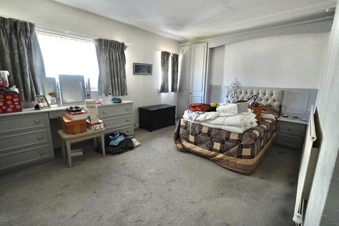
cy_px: 113
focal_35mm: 16
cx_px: 170
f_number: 2.8
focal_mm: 11
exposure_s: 1/160
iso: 1600
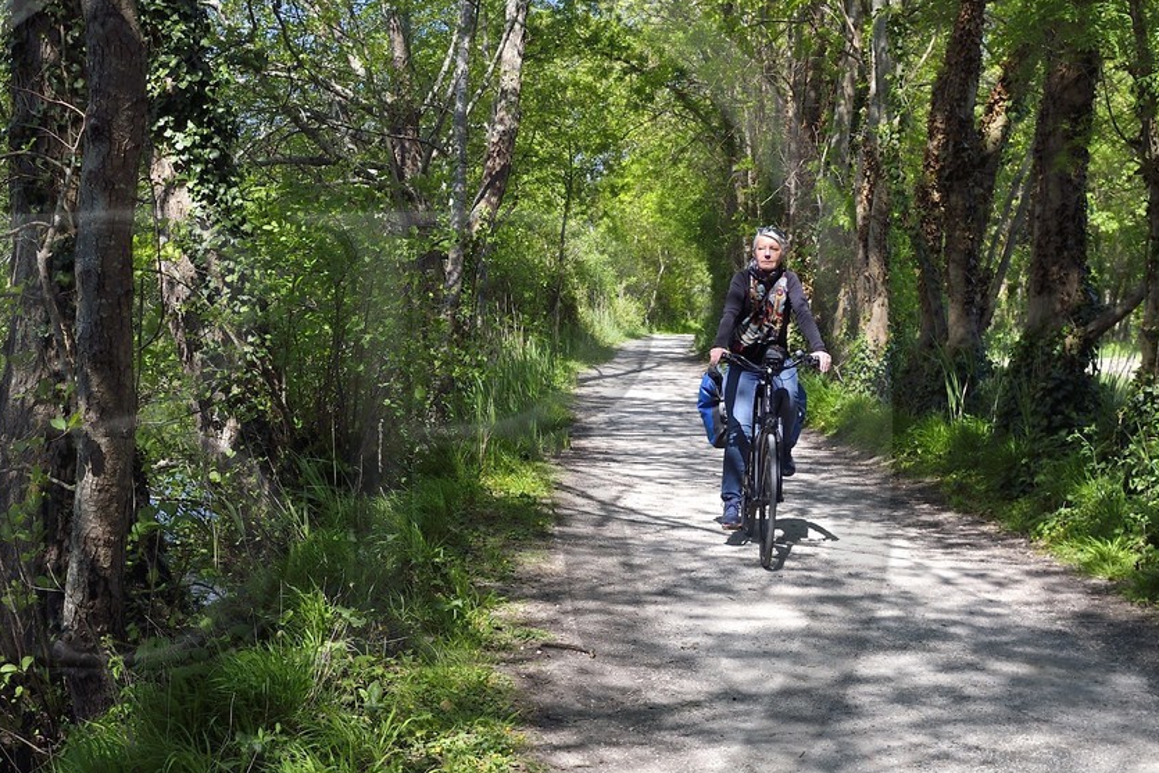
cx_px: 319
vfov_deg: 29.2
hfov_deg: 41.7
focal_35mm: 46
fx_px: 1481
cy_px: 442
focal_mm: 24
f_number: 7.1
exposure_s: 1/500
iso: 200
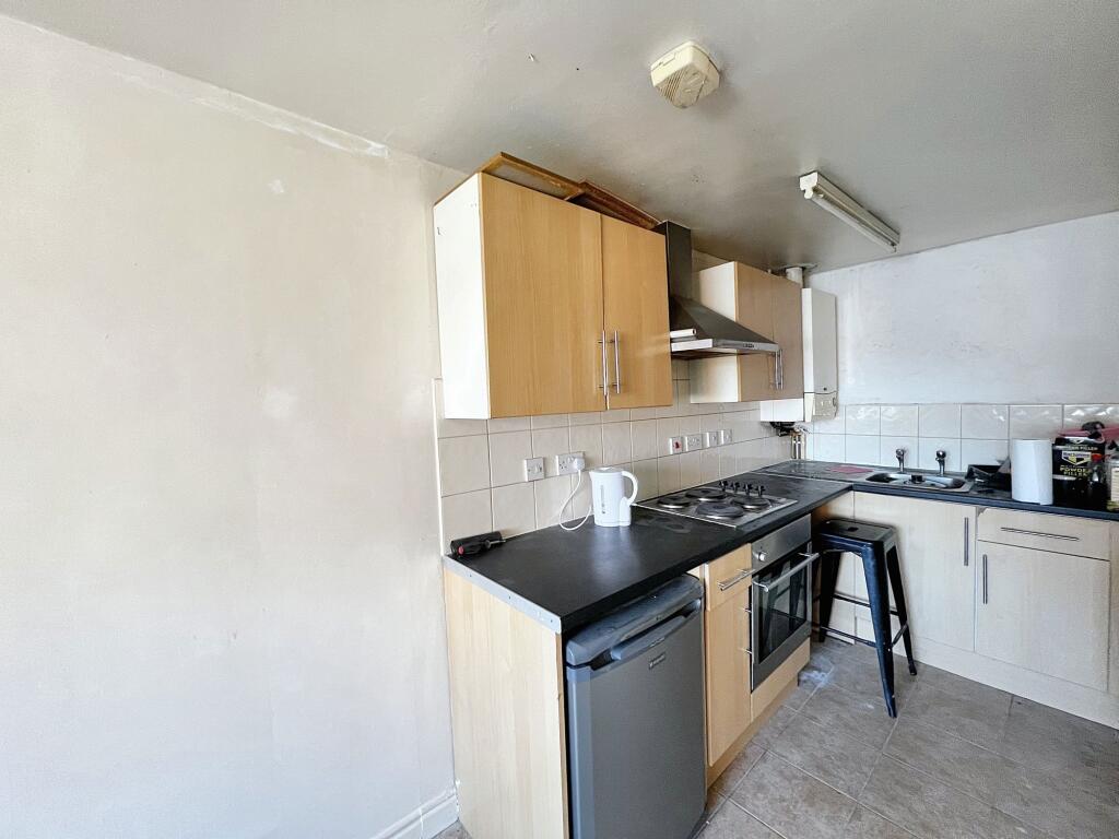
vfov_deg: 89.9
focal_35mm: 13
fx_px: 420
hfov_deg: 106.2
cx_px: 560
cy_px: 420
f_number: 1.8
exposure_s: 1/50
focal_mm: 1.6
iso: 160
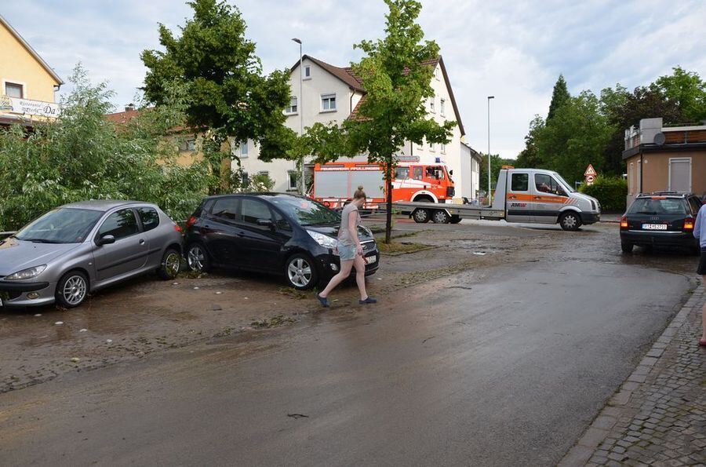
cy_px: 234
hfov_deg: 67.5
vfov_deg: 47.7
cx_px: 353
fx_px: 528
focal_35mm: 27
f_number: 6.3
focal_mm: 18
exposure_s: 1/200
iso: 100
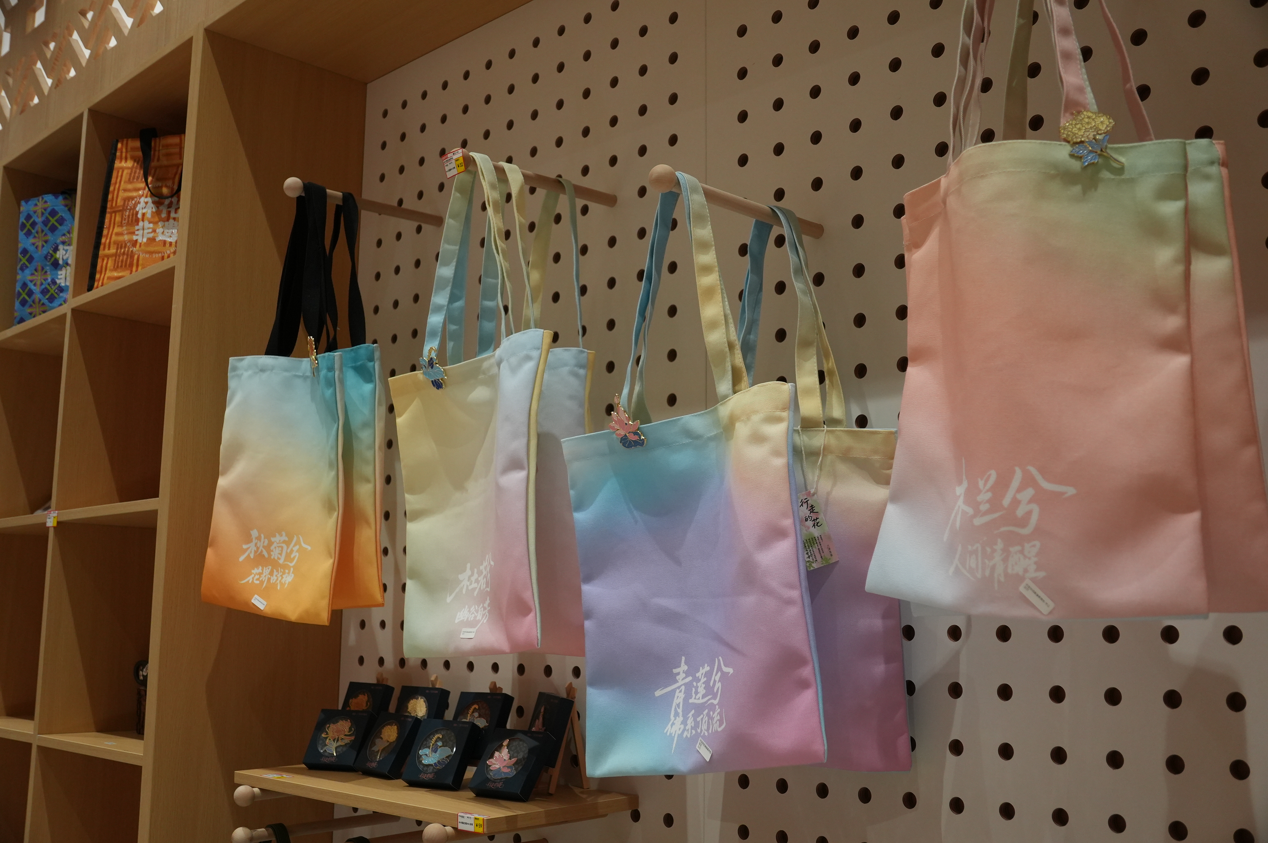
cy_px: 422
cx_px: 634
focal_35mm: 36
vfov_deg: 36.8
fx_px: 1267
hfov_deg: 53.2
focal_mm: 24
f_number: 4
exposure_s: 1/200
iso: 800
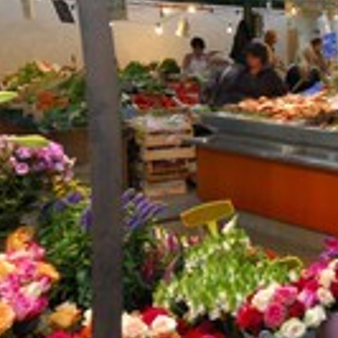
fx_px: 667
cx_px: 449
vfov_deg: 28.1
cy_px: 91
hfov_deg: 24.5
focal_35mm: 60
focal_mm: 15
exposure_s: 1/15
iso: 200
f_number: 5.6
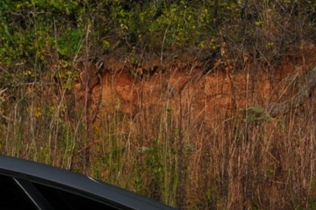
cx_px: -360
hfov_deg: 8.6
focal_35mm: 223
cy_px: 351
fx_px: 1956
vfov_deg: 6.1
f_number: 11
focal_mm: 30
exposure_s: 1/500
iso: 200
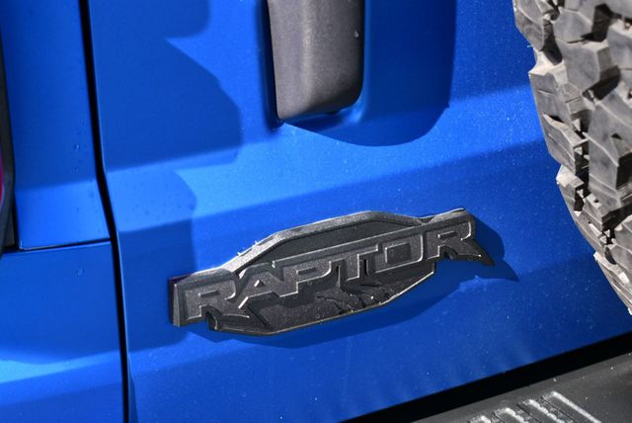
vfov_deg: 14.9
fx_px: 1617
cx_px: 316
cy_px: 212
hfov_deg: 22.1
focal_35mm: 92
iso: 250
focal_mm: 46
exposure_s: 1/250
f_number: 5.6
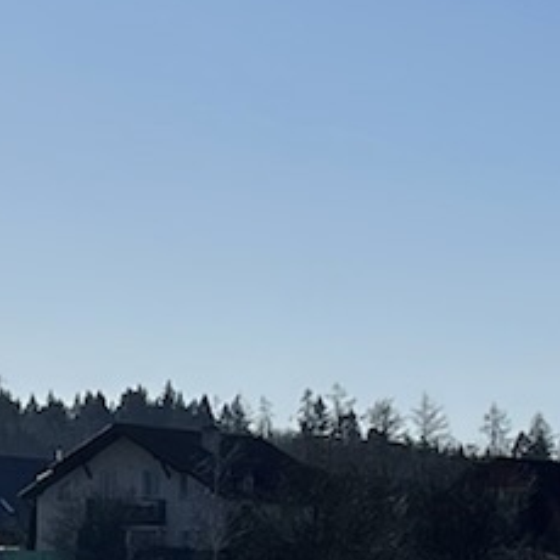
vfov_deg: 8.5
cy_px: 531
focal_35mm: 205
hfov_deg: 8.4
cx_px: -100
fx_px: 3752
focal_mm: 5.1
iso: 32
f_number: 1.6
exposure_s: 1/12048
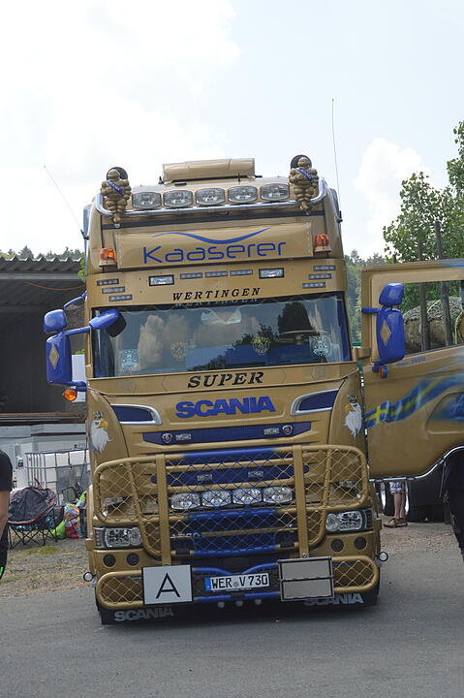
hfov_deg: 15.2
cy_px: 349
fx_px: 1742
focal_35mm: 90
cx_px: 232
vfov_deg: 22.6
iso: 800
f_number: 9
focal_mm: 60
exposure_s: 1/1250
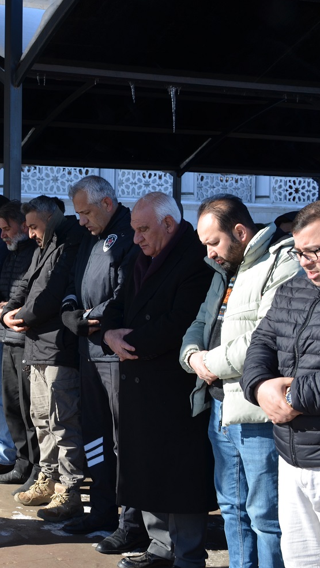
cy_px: 284
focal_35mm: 62
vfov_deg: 33.8
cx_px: -57
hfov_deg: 18.5
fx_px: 935
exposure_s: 1/250
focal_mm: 26
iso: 140
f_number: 8
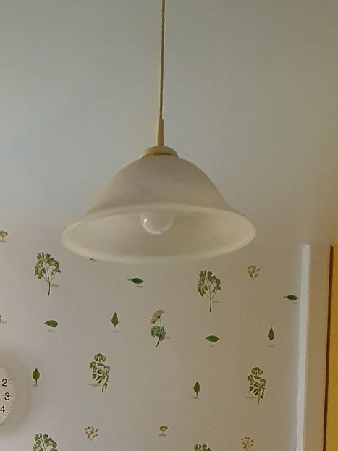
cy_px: 760
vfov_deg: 18.3
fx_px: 1159
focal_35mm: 89
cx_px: 35
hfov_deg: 16.4
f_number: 2.4
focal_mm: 4.32
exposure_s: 1/50
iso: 320
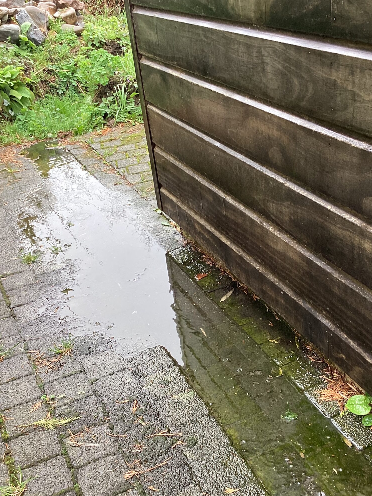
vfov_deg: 46.6
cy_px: 286
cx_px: 233
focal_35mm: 40
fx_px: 573
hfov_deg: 35.8
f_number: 2.4
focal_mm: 3.3
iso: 80
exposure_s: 1/120
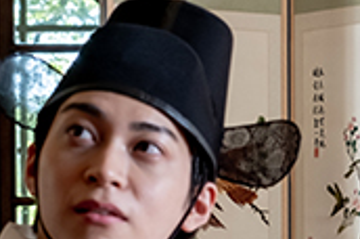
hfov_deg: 9.5
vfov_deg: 6.6
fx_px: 2036
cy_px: 429
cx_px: 712
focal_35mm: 204
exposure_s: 1/80
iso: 500
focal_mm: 33
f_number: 4
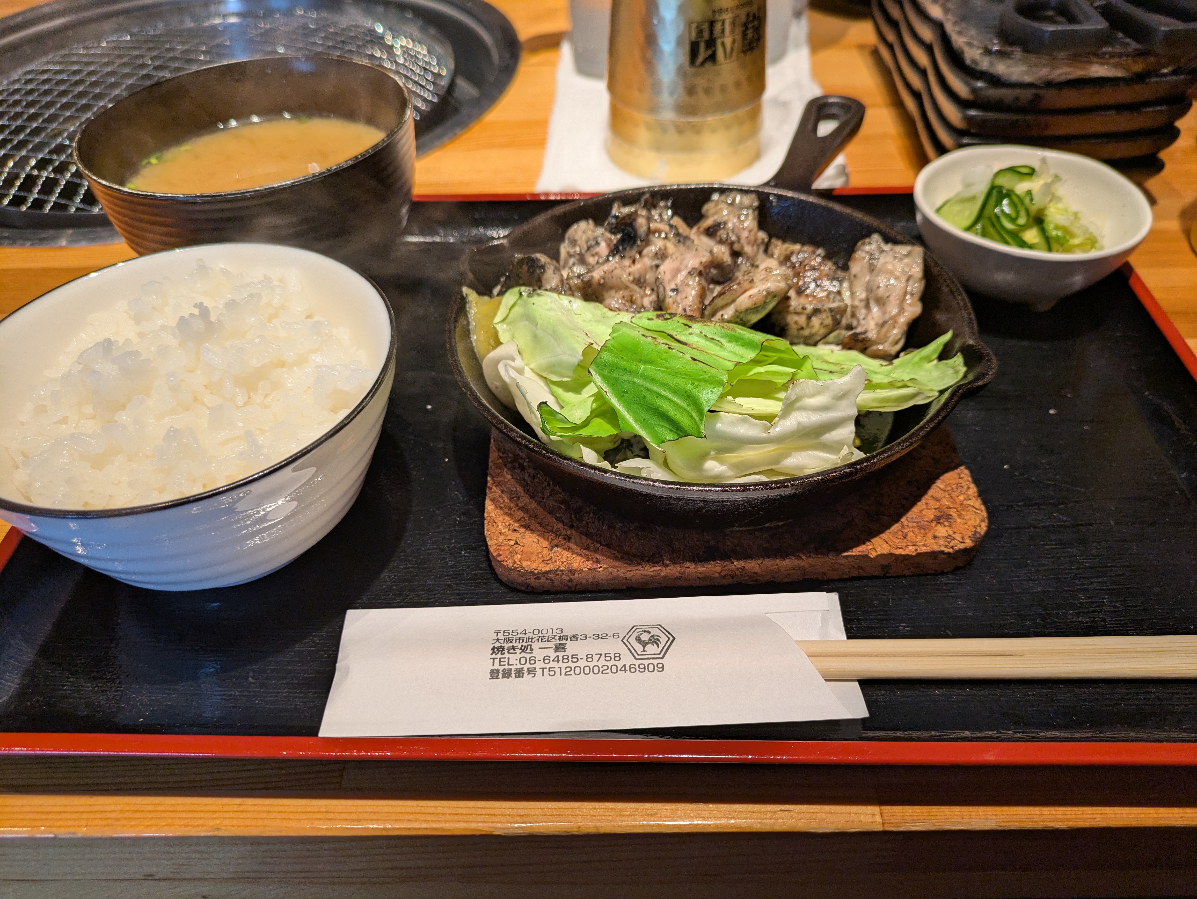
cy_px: 450
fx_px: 865
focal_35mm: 25
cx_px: 598
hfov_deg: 69.4
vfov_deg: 54.9
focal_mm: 5.43
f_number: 1.89
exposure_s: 1/120
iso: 118
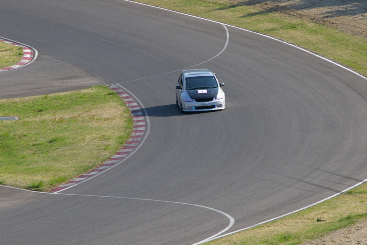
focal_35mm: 281
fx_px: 2859
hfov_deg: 7.3
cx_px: 180
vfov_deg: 4.9
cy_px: 92
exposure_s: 1/125
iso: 200
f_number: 13
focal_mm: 143
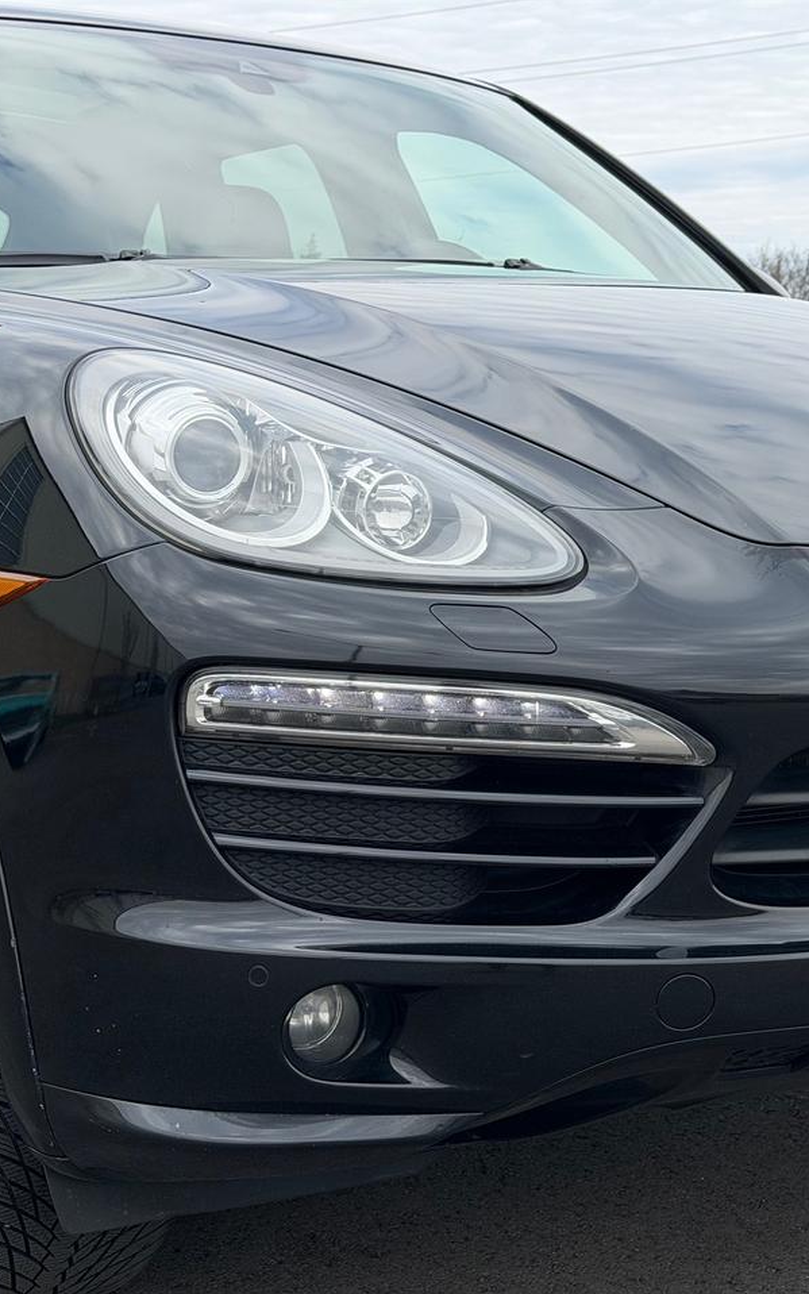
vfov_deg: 30.2
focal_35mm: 68
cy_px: 647
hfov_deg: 19.0
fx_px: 2398
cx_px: 639
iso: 64
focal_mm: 6.76
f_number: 1.78
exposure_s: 1/2415
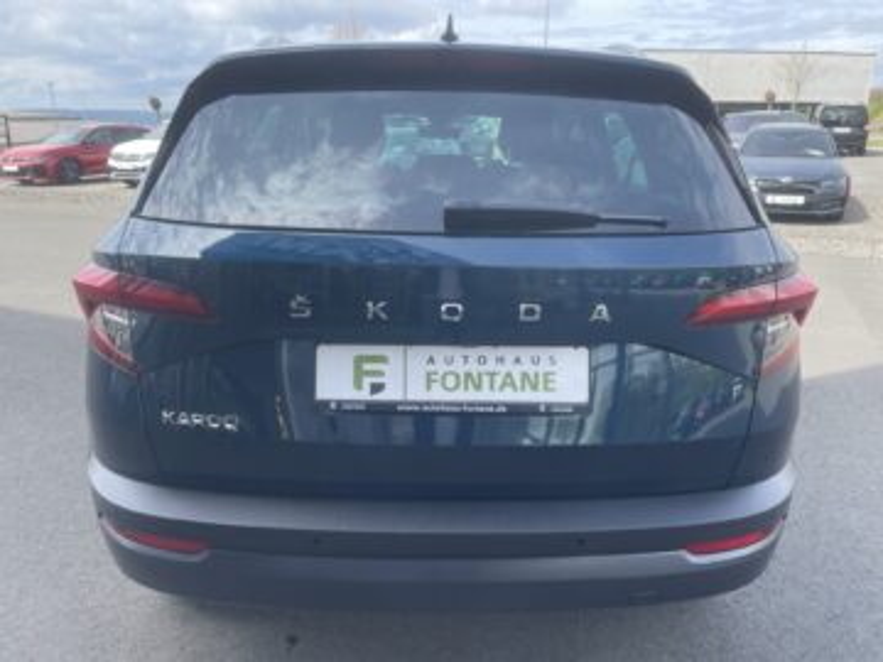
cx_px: 442
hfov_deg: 67.3
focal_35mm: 26
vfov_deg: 53.1
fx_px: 663
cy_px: 331
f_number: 1.6
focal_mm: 4.2
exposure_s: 1/587
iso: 32
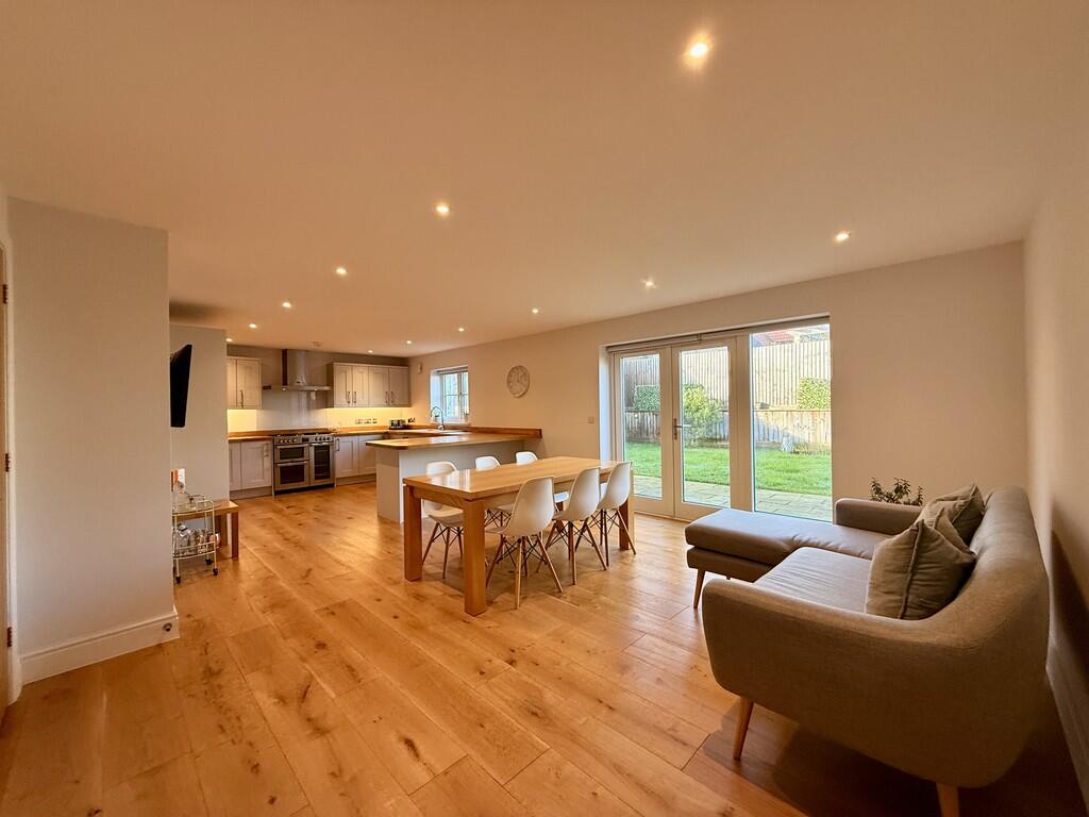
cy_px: 408
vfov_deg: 85.7
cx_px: 544
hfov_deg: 102.1
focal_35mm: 14
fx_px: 440
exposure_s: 1/100
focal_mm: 2.22
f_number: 2.2
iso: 160
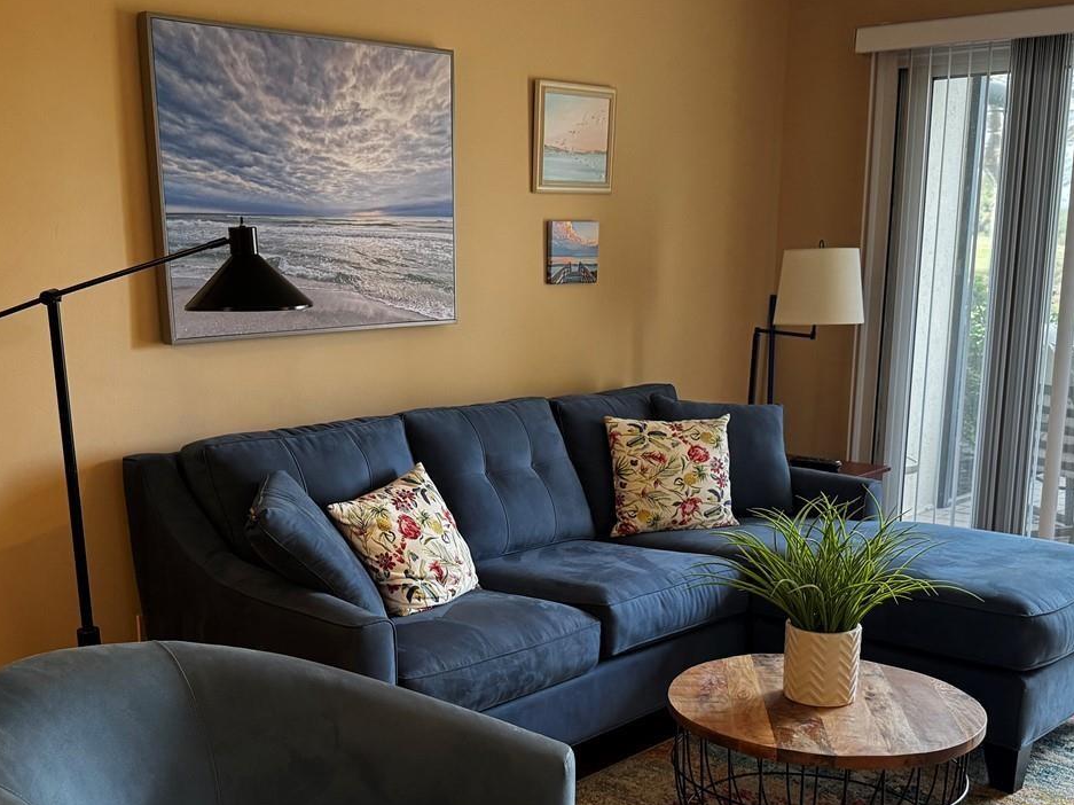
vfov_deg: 34.7
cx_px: 489
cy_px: 552
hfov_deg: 45.7
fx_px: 1272
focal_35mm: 41
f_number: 1.78
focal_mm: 6.76
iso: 250
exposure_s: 1/60
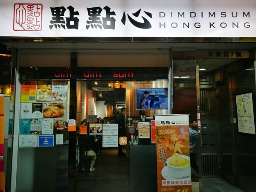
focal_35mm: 27
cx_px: 128
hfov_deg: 65.3
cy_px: 96
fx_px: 200
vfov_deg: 51.4
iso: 80
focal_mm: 4.5
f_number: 2.2
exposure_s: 1/50
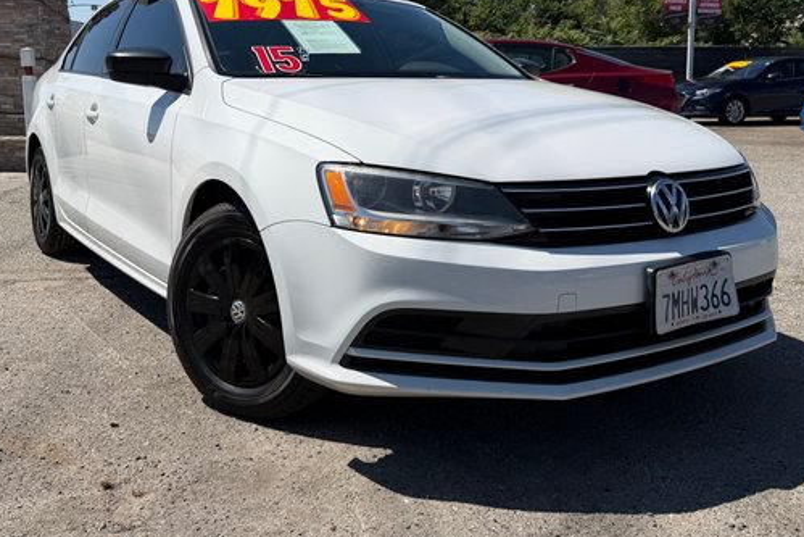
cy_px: 169
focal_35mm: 36
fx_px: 804
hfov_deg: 53.1
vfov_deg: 36.4
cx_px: 374
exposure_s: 1/8130
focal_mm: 6.76
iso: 80
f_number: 1.78
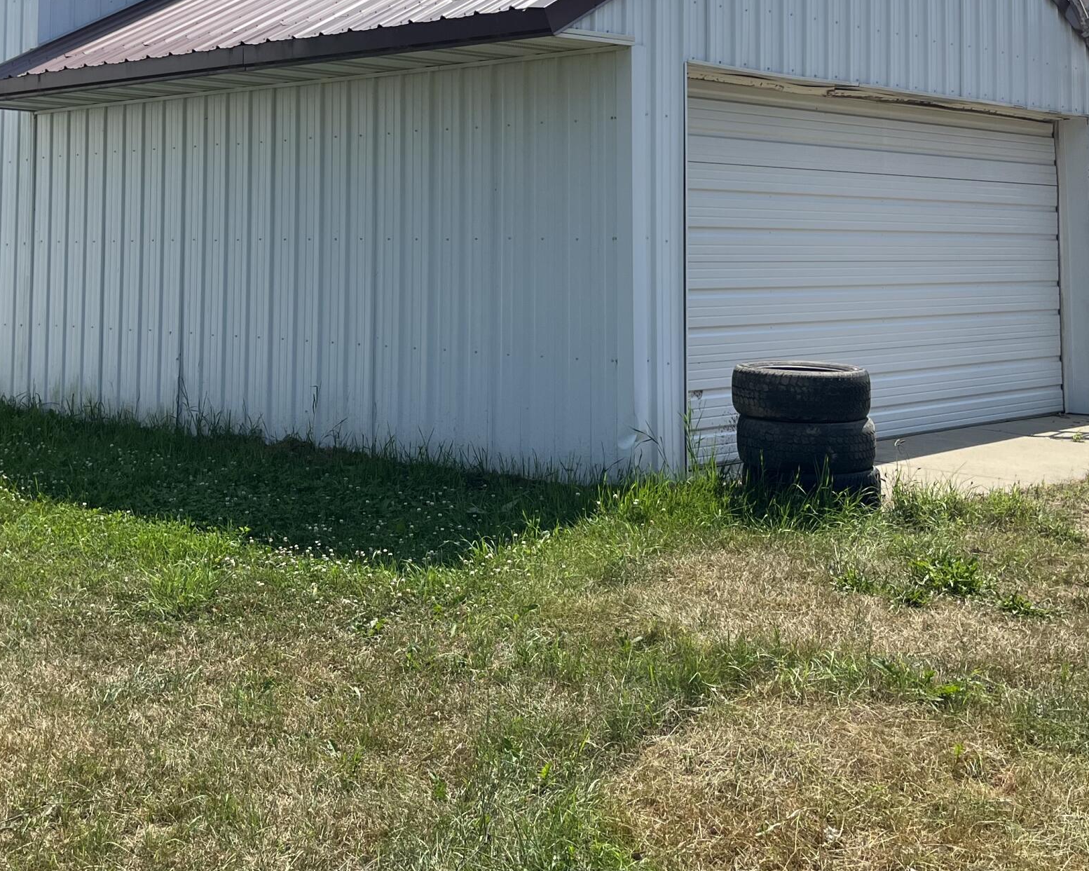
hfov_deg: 37.8
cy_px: 136
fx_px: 1579
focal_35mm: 49
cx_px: 397
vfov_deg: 29.9
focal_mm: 5.1
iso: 50
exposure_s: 1/4651
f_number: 1.6
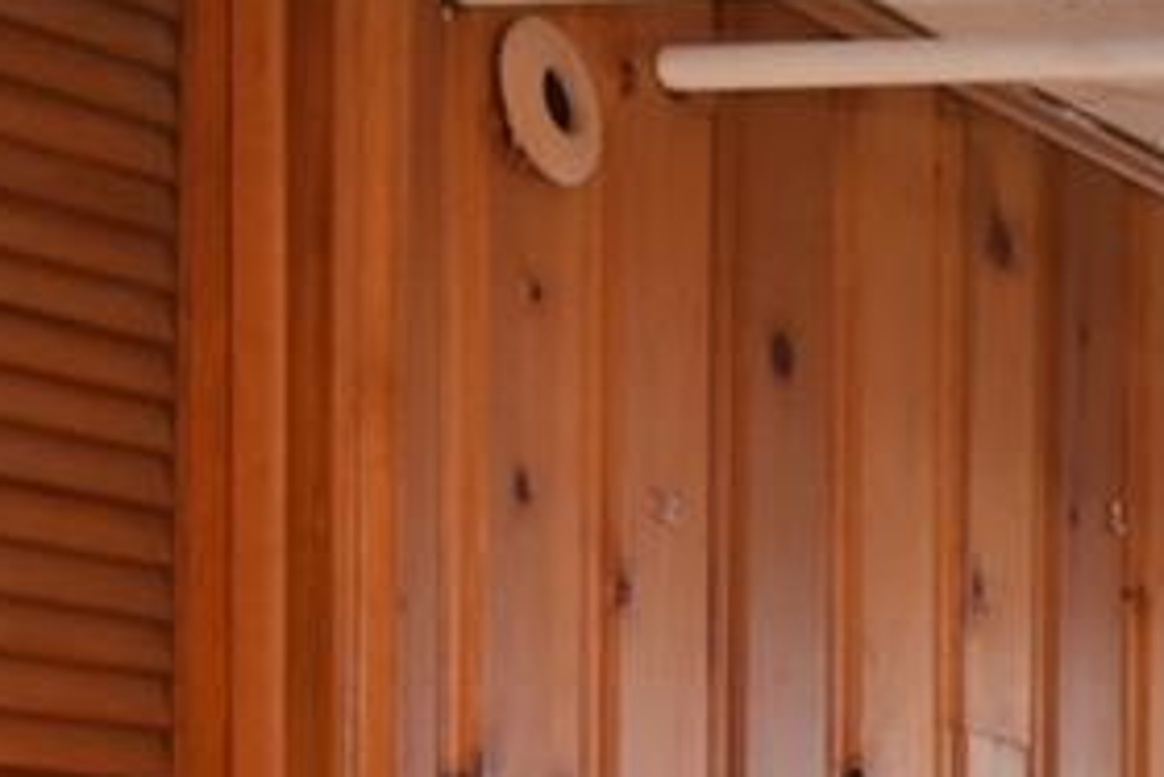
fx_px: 3903
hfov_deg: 12.8
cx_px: 2835
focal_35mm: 121
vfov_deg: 10.6
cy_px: 1427
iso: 640
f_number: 8
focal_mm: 11
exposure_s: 1/50
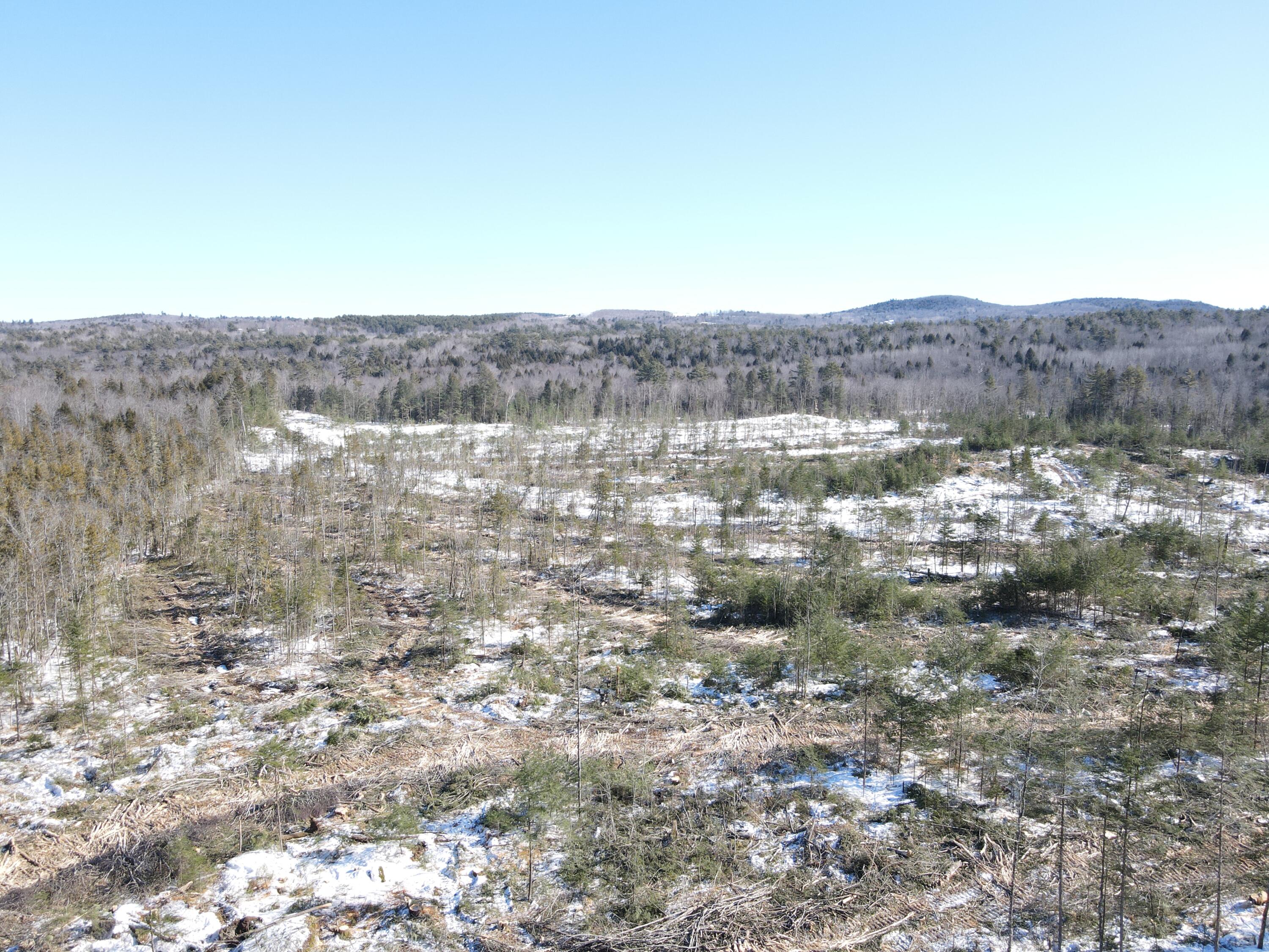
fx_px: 880
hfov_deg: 71.6
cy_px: 476
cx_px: 634
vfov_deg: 56.8
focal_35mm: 24
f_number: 2.8
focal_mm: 4.5
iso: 100
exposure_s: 1/250
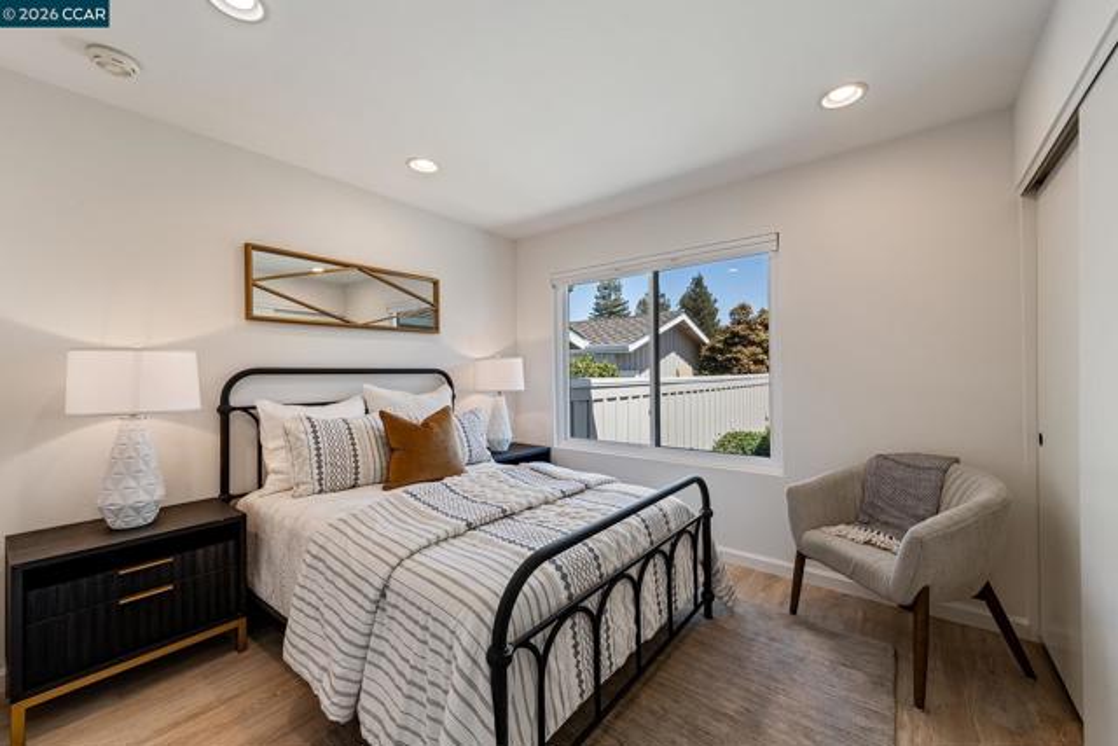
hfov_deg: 104.2
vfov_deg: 81.2
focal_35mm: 14
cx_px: 559
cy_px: 373
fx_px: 435
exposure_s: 1/20
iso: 320
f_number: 11
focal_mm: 14
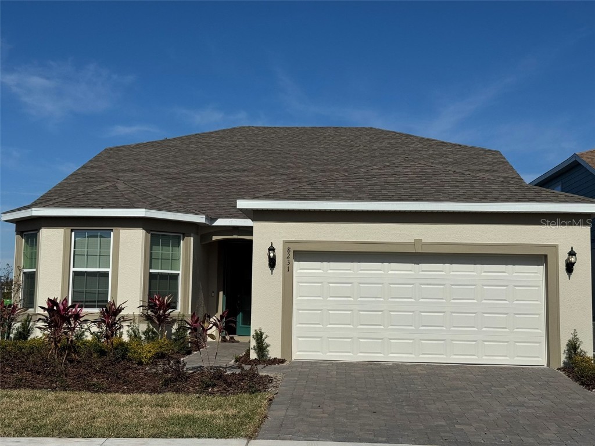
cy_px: 223
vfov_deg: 30.3
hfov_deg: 39.7
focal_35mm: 48
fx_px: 825
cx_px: 298
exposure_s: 1/15385
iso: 64
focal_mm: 6.76
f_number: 1.78
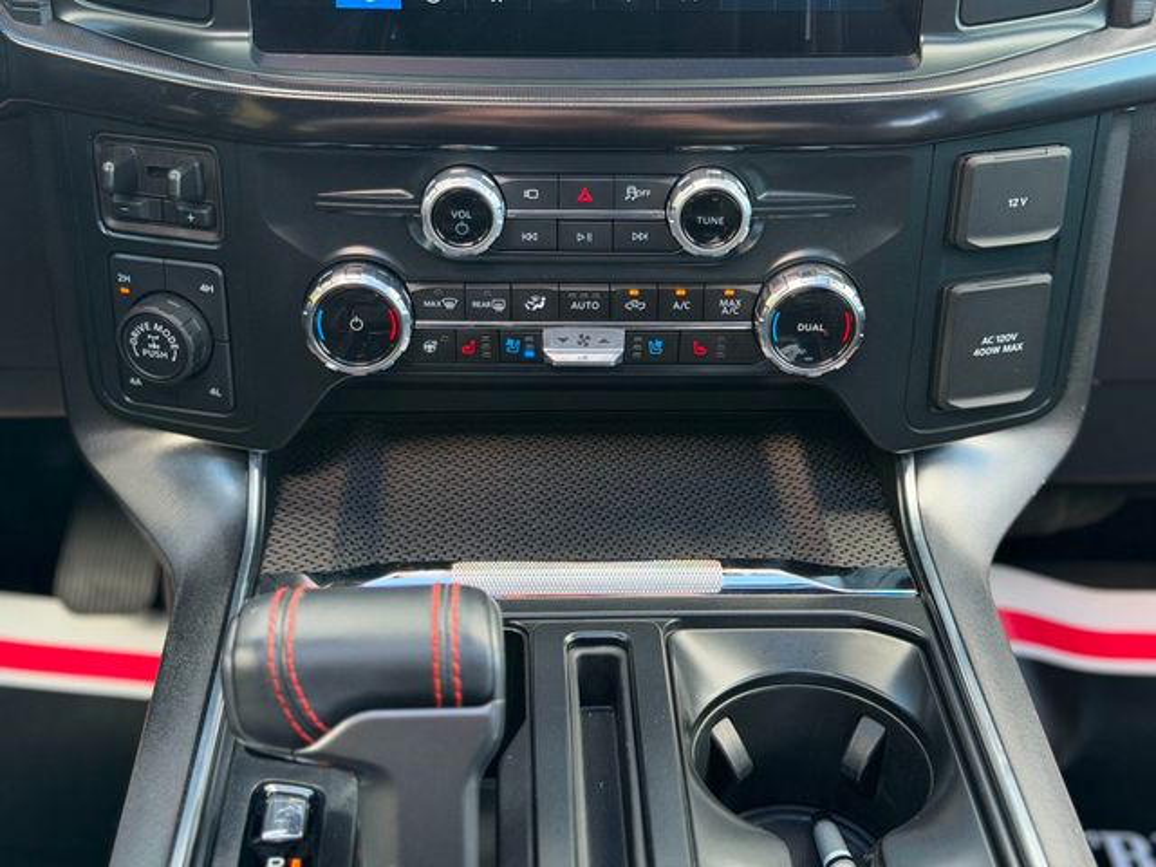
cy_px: 434
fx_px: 1603
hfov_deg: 39.7
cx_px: 578
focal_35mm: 48
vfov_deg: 30.3
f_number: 1.78
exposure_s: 1/109
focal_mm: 6.76
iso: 200
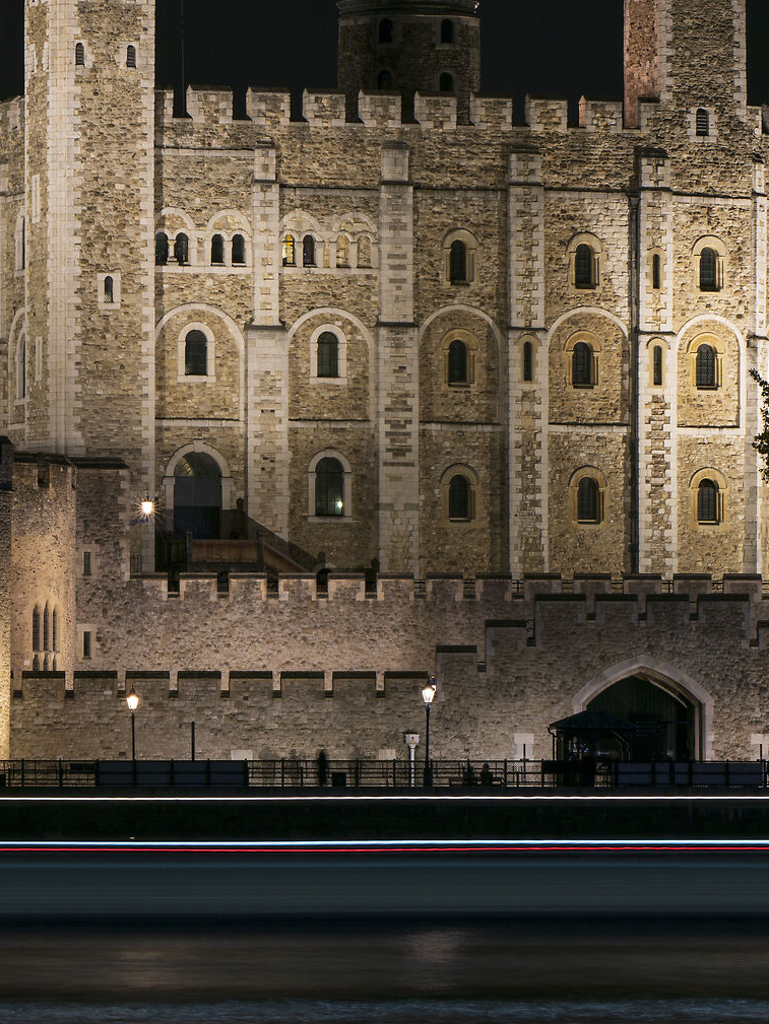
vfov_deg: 7.1
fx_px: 8262
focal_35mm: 279
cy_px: 357
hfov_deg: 5.3
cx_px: 77
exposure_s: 13
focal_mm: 122
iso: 64
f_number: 14
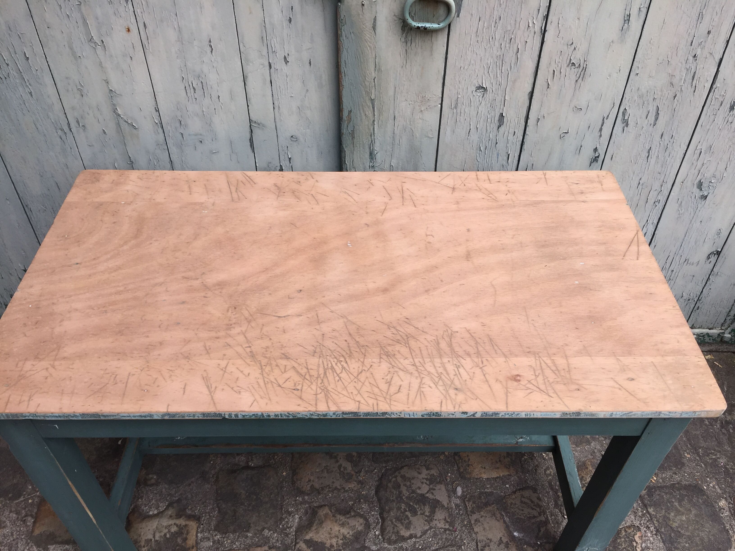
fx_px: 616
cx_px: 368
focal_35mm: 29
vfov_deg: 48.2
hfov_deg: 61.7
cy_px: 276
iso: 32
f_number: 2.2
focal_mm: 4.15
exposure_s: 1/363
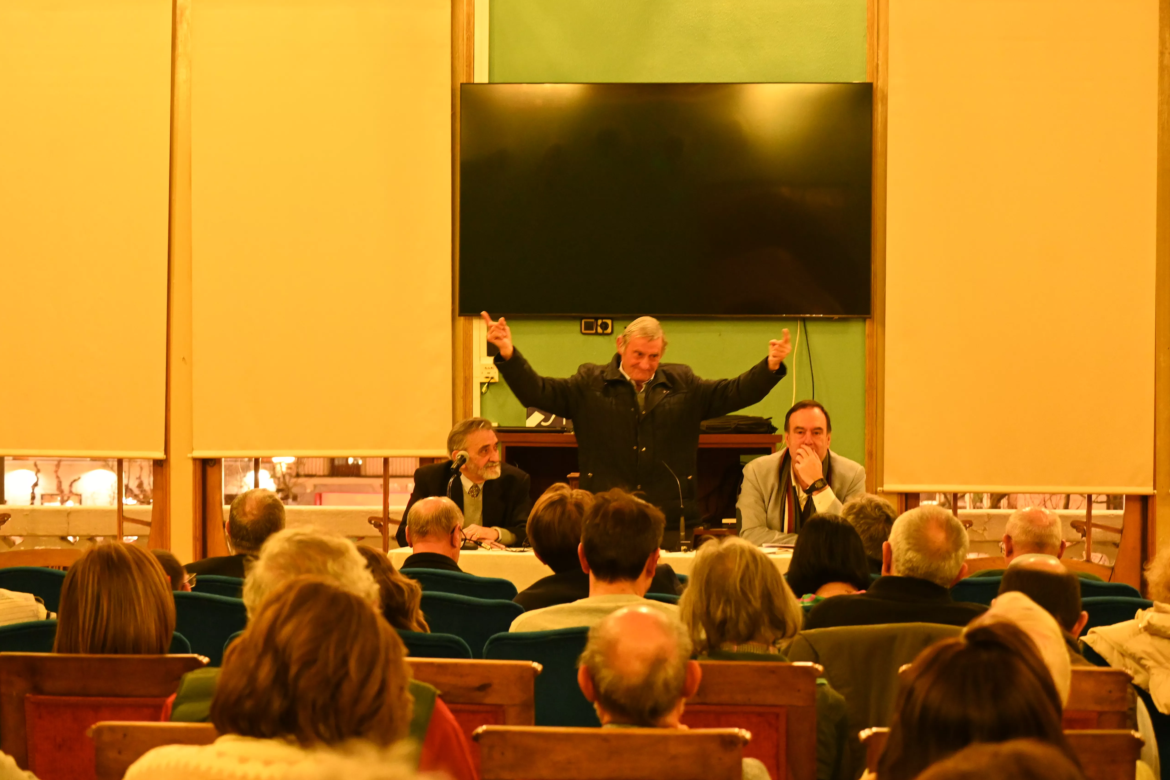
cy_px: 414
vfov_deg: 16.7
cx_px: 579
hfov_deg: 24.8
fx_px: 2665
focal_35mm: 82
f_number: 4.5
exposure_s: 1/25
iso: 3200
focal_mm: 50
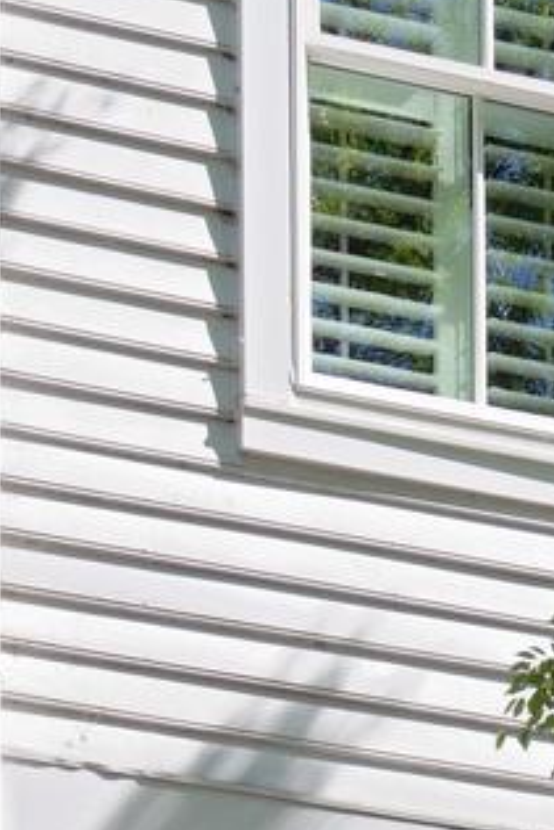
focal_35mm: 214
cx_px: 1170
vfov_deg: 8.7
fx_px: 4934
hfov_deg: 6.2
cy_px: 1978
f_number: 8
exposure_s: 1/250
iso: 320
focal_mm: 44
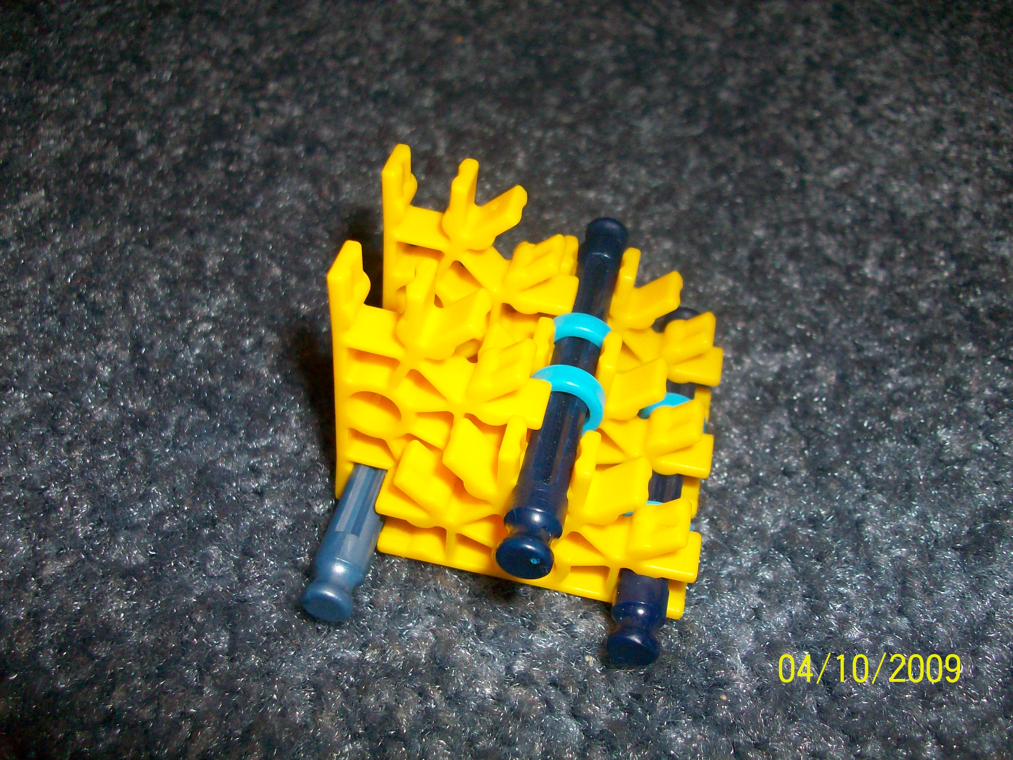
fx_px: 995
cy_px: 380
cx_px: 506
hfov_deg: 54.0
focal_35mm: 34
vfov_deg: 41.8
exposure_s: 1/60
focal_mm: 5.7
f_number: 2.8
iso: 160
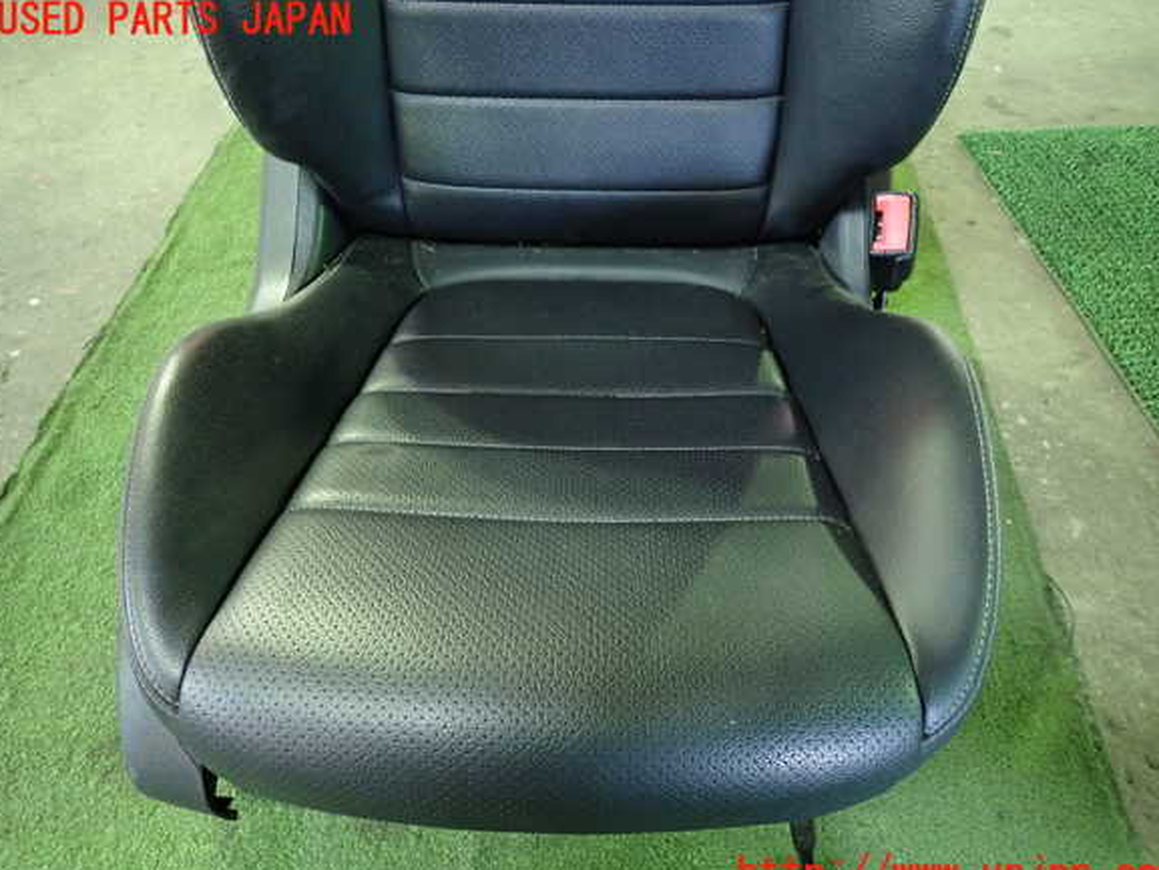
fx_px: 871
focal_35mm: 26
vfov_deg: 53.1
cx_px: 589
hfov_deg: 67.3
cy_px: 448
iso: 640
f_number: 2
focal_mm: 4.5
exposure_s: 1/30
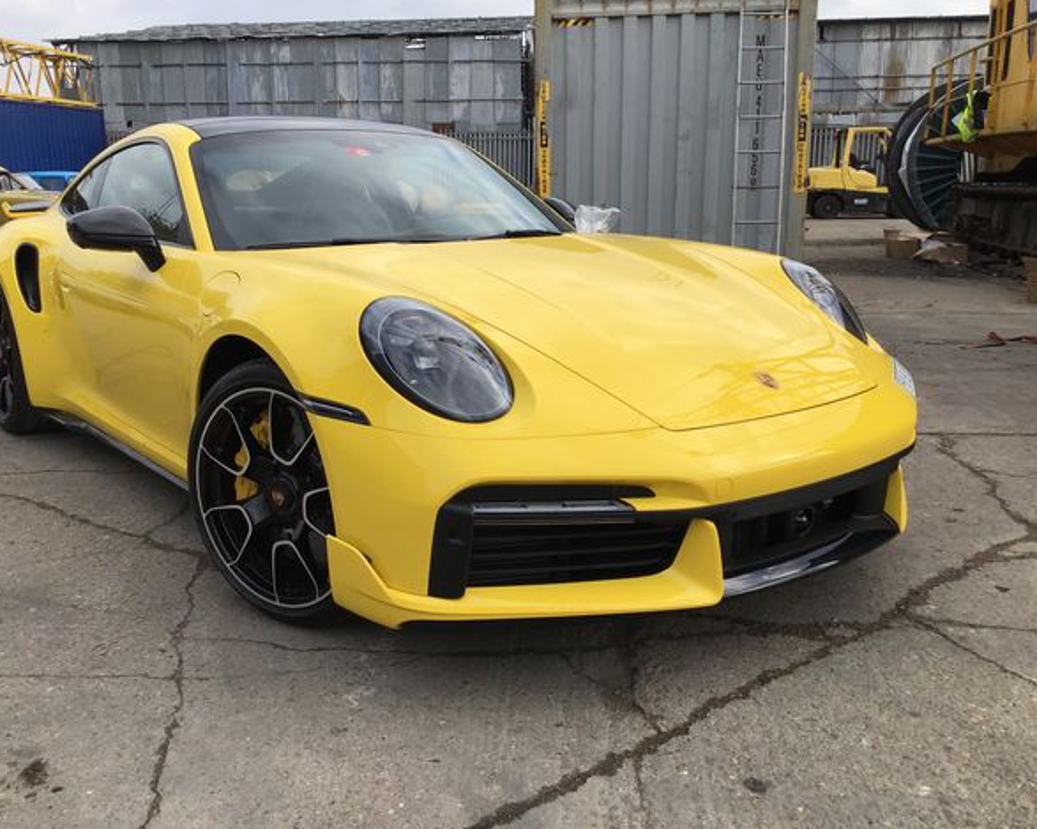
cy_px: 412
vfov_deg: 44.5
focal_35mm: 33
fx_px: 1012
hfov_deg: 54.2
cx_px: 488
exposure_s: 1/708
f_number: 2.4
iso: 25
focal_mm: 3.3
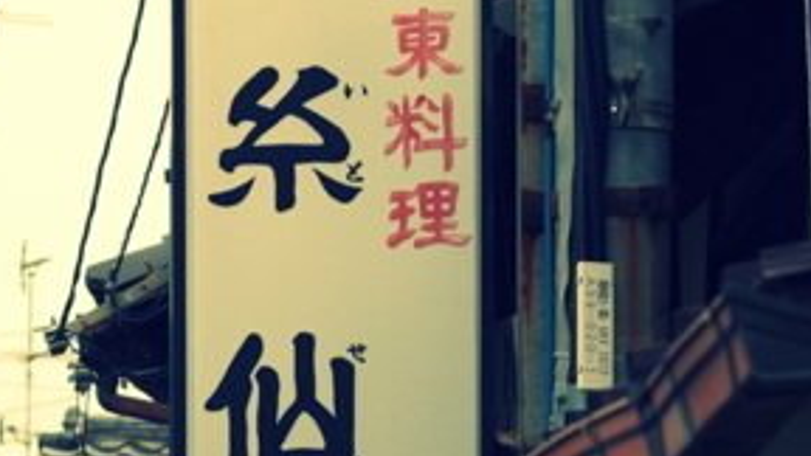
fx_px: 12946
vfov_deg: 2.0
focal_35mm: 602
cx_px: 324
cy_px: 383
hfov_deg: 3.6
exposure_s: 1/200
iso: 100
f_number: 6.3
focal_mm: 108
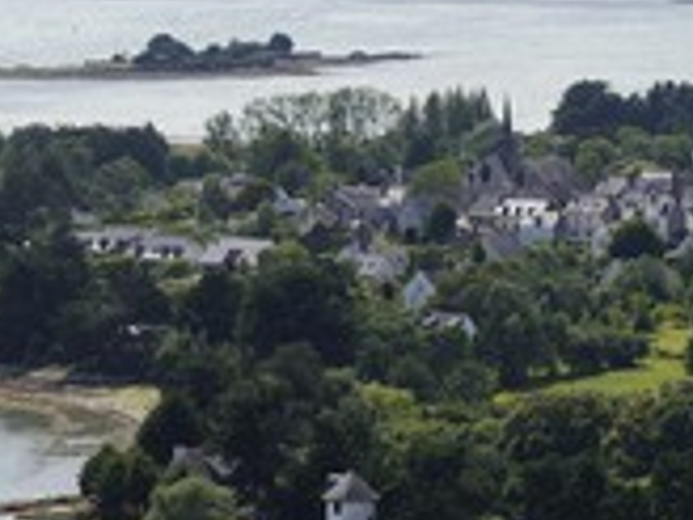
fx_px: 6026
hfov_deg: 6.6
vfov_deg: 4.9
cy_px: 330
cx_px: 482
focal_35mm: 301
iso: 400
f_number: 8
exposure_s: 1/1250
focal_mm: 122
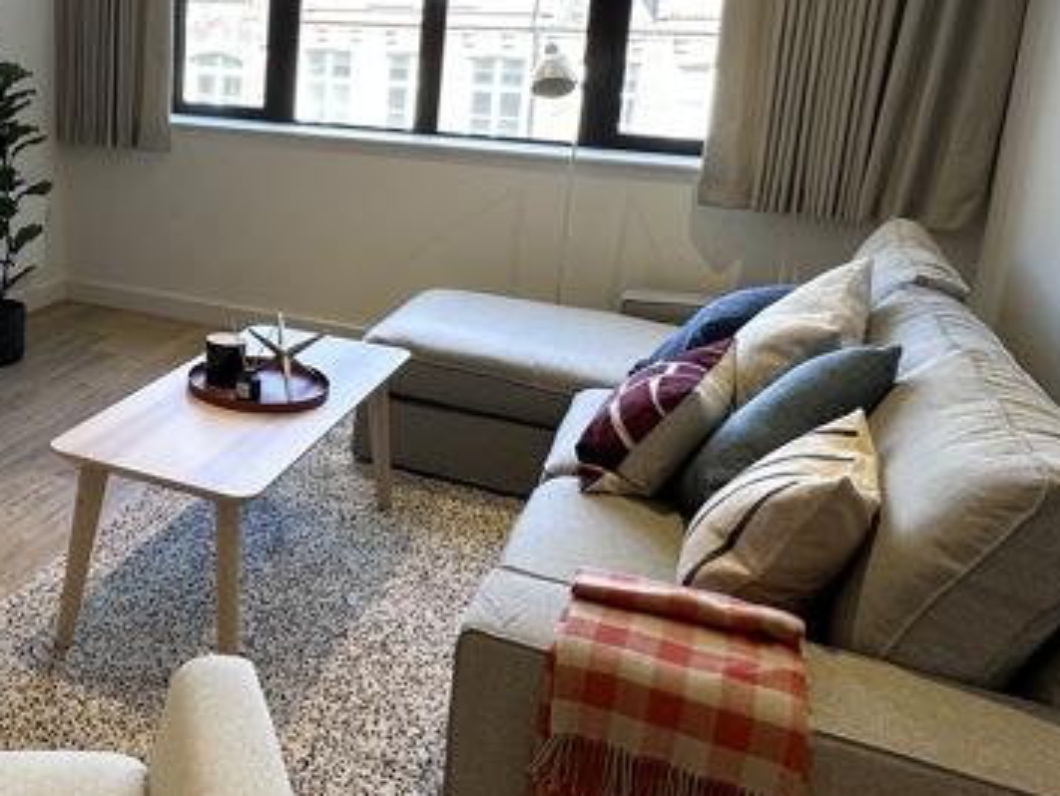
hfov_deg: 47.2
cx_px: 145
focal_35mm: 36
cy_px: 229
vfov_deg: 39.0
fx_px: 1103
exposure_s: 1/100
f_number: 2.2
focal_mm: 2.22
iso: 64
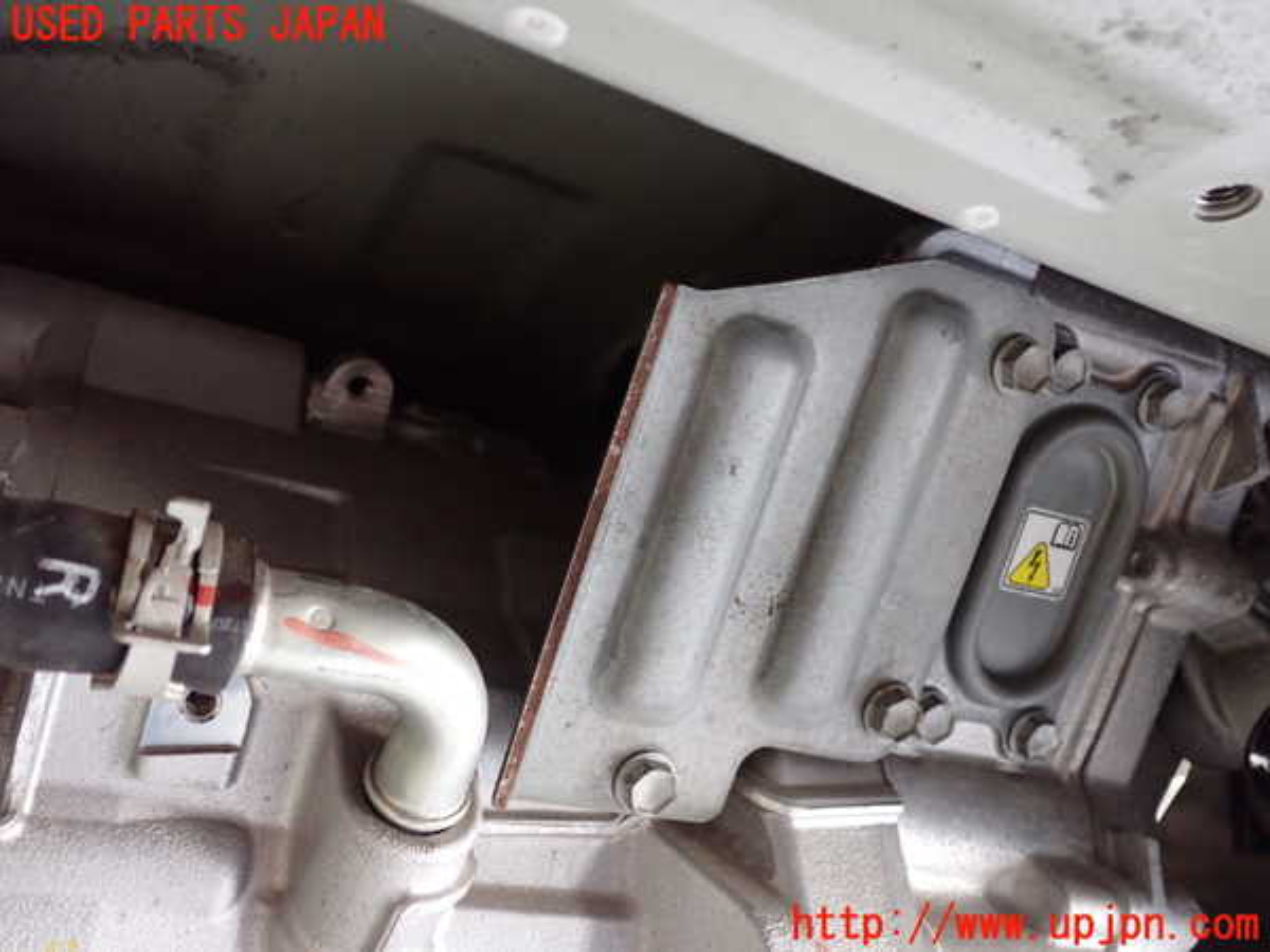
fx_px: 1174
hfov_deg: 56.8
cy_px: 476
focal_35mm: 32
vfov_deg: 44.2
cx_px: 635
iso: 800
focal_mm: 5.79
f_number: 2.4
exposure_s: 1/25
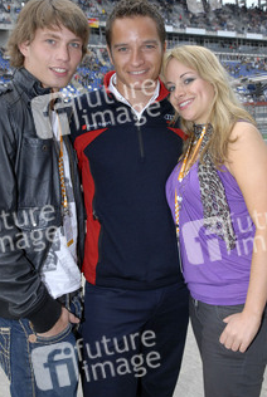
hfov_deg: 30.9
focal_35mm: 44
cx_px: 134
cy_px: 172
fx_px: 483
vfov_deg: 44.7
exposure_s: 1/200
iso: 500
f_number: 7.1
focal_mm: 23
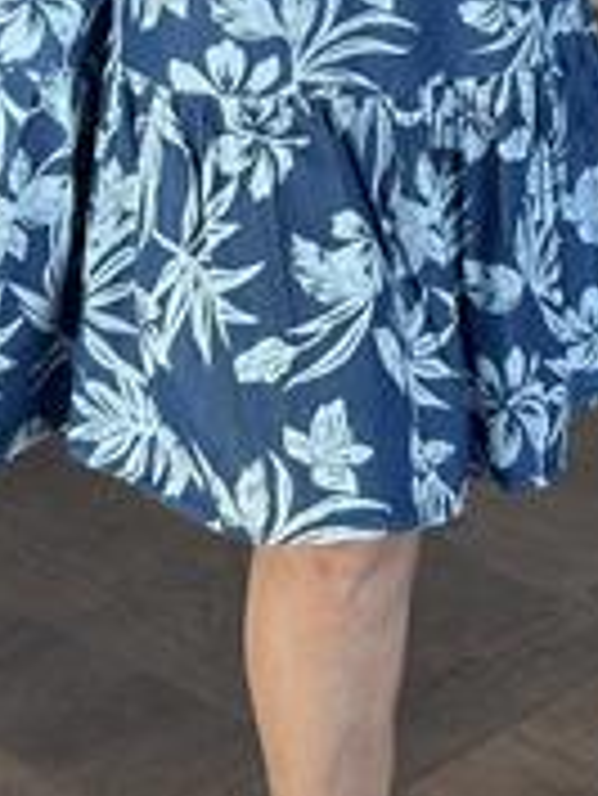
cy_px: -297
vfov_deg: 13.7
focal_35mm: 137
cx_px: 297
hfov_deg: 10.8
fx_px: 3152
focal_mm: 6.86
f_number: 1.78
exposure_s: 1/75
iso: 125
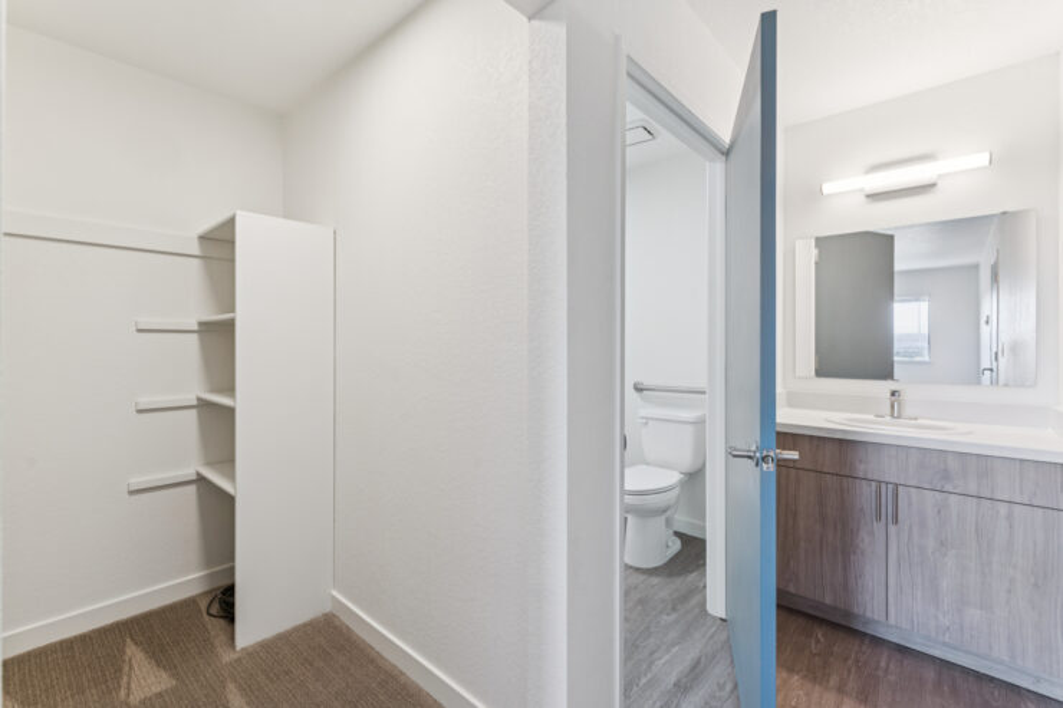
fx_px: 443
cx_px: 532
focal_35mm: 15
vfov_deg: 77.3
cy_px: 354
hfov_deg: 100.4
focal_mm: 15
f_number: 7.1
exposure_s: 1/10
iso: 125
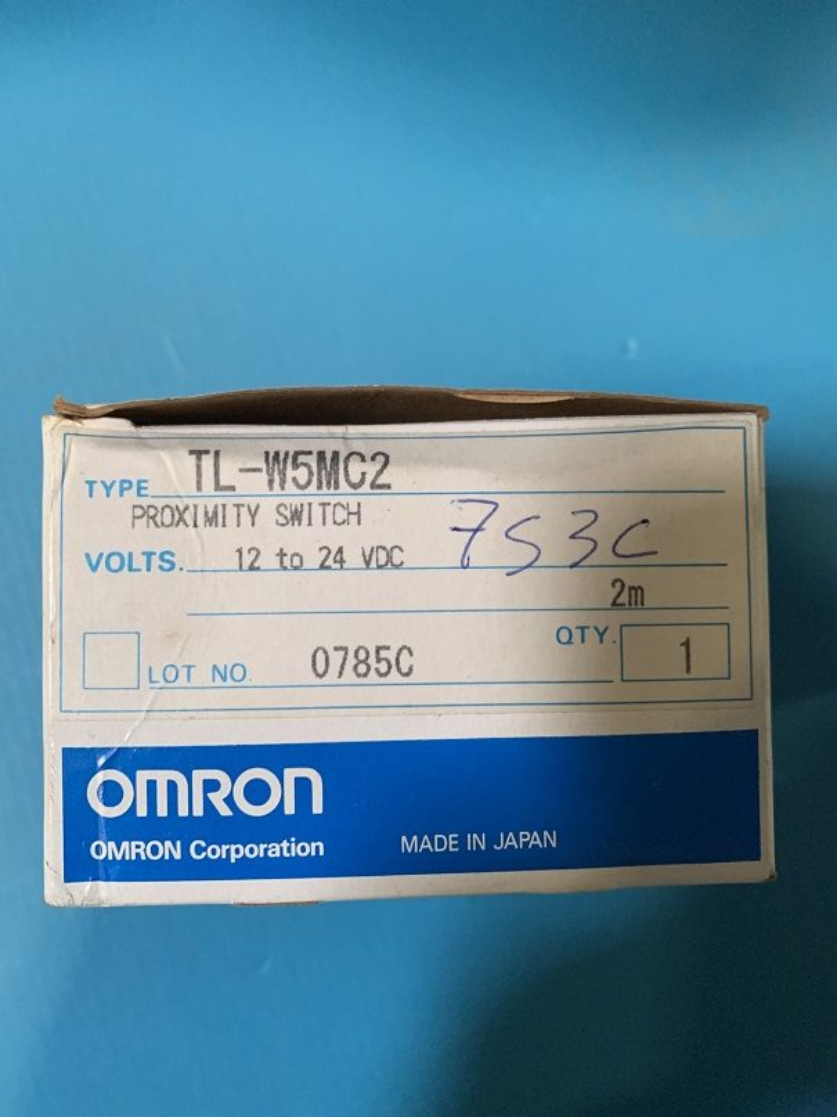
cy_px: 558
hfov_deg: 53.1
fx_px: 838
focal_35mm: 26
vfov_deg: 67.3
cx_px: 418
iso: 400
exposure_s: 1/49
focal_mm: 4.25
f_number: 1.8
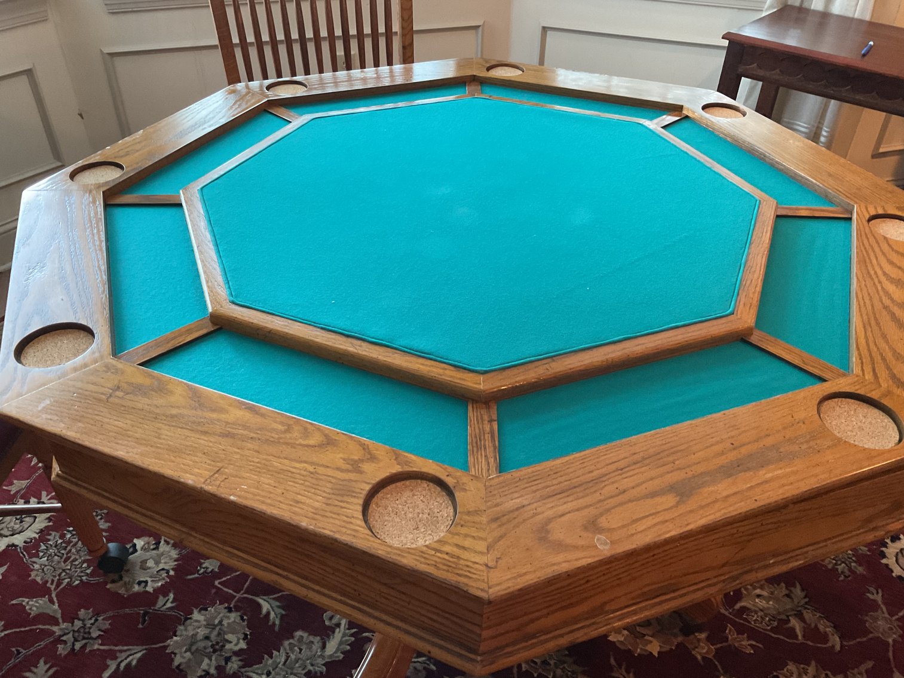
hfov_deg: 61.7
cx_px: 452
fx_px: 757
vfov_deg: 48.2
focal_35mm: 29
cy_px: 339
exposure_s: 1/40
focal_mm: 3
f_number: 1.8
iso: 320
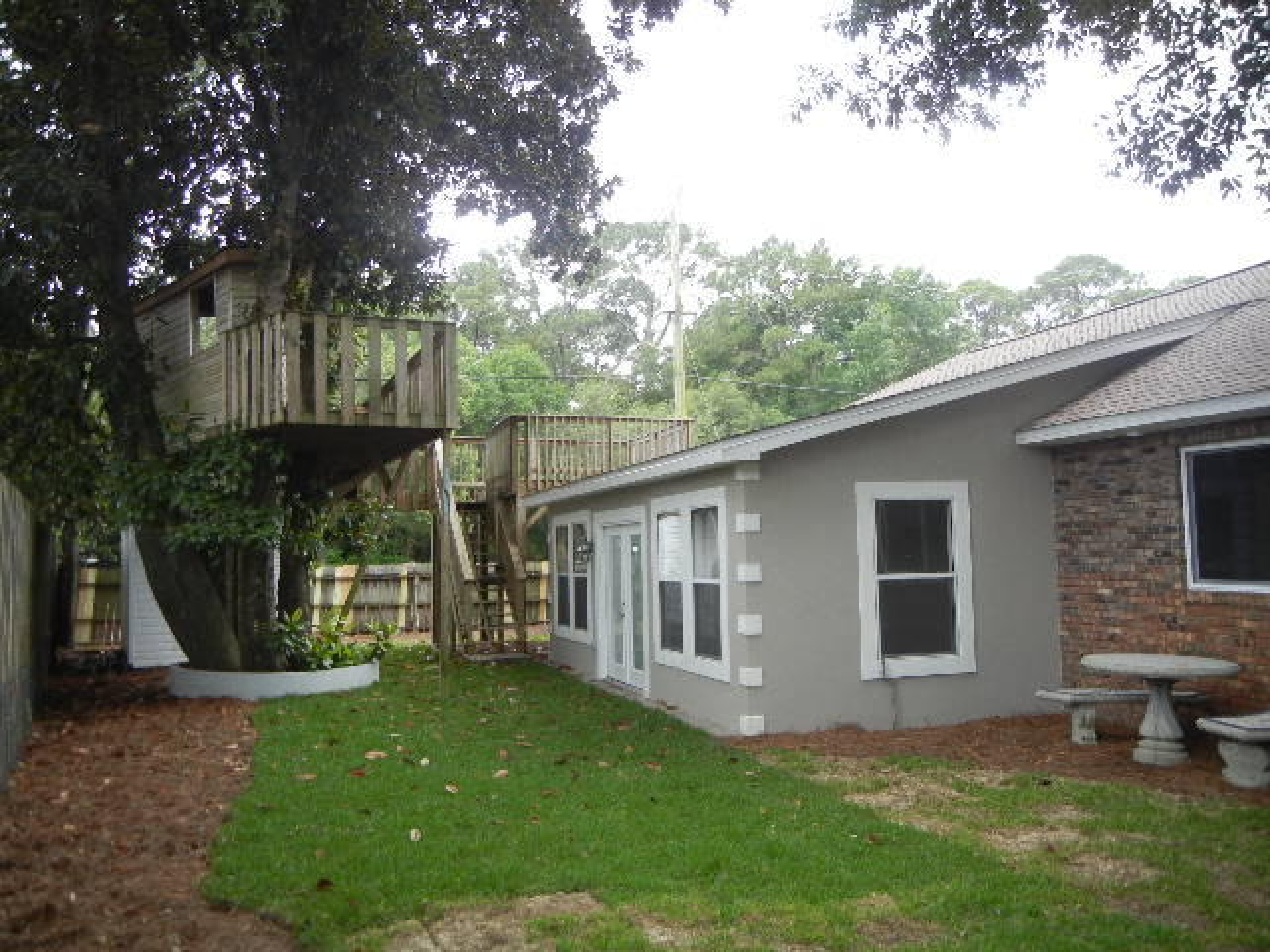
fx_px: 1101
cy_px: 476
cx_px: 635
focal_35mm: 30
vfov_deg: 46.8
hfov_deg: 60.0
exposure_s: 1/107
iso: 160
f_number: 3.5
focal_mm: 5.4
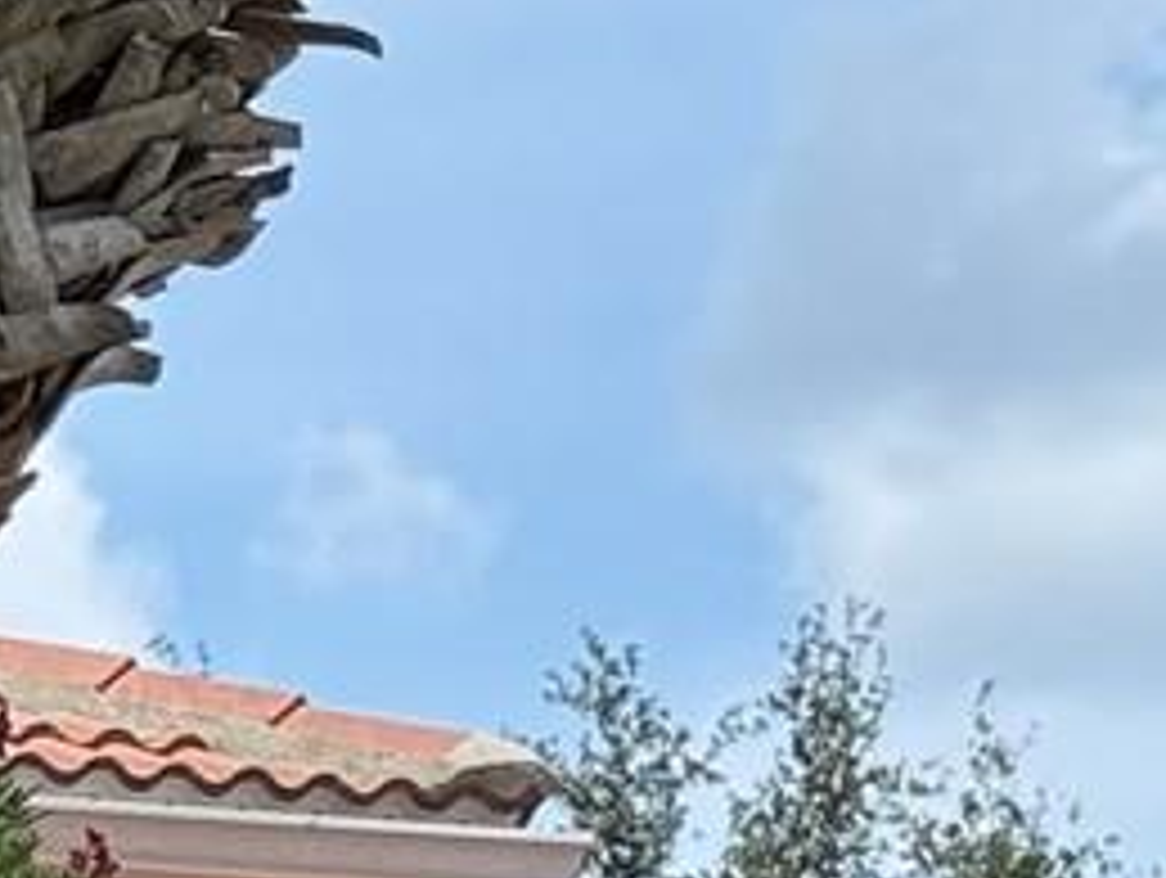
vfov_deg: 4.8
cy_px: 2620
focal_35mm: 296
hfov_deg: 6.7
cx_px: 131
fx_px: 9984
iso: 64
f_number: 1.78
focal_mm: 6.76
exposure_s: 1/2415
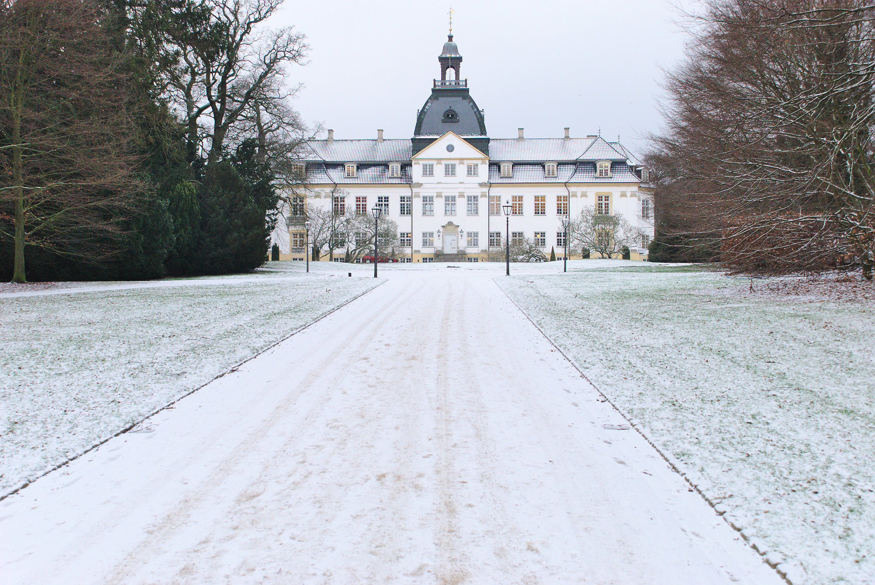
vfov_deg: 29.0
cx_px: 438
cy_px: 292
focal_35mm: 46
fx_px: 1131
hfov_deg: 42.3
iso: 400
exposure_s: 1/100
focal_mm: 31
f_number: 6.3
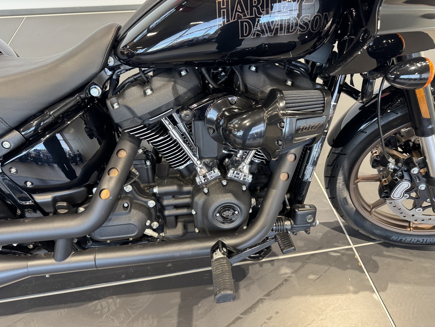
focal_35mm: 24
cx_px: 218
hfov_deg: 71.6
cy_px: 164
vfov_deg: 56.8
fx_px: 302
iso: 250
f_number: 1.78
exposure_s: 1/50
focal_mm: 6.76
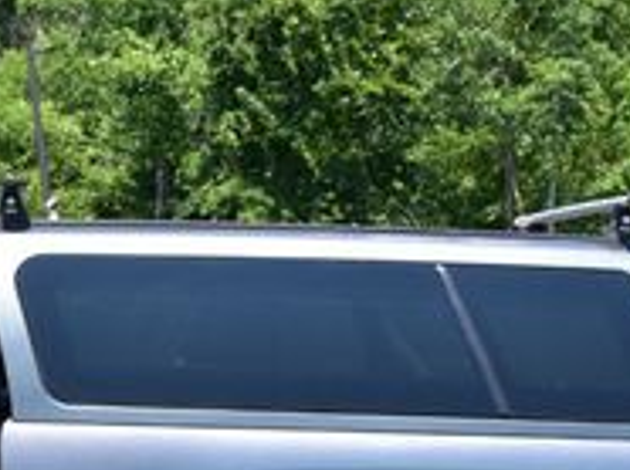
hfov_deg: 14.5
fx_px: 2345
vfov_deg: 11.2
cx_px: -244
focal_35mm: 129
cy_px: 605
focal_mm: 26
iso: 400
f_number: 11
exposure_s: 1/400
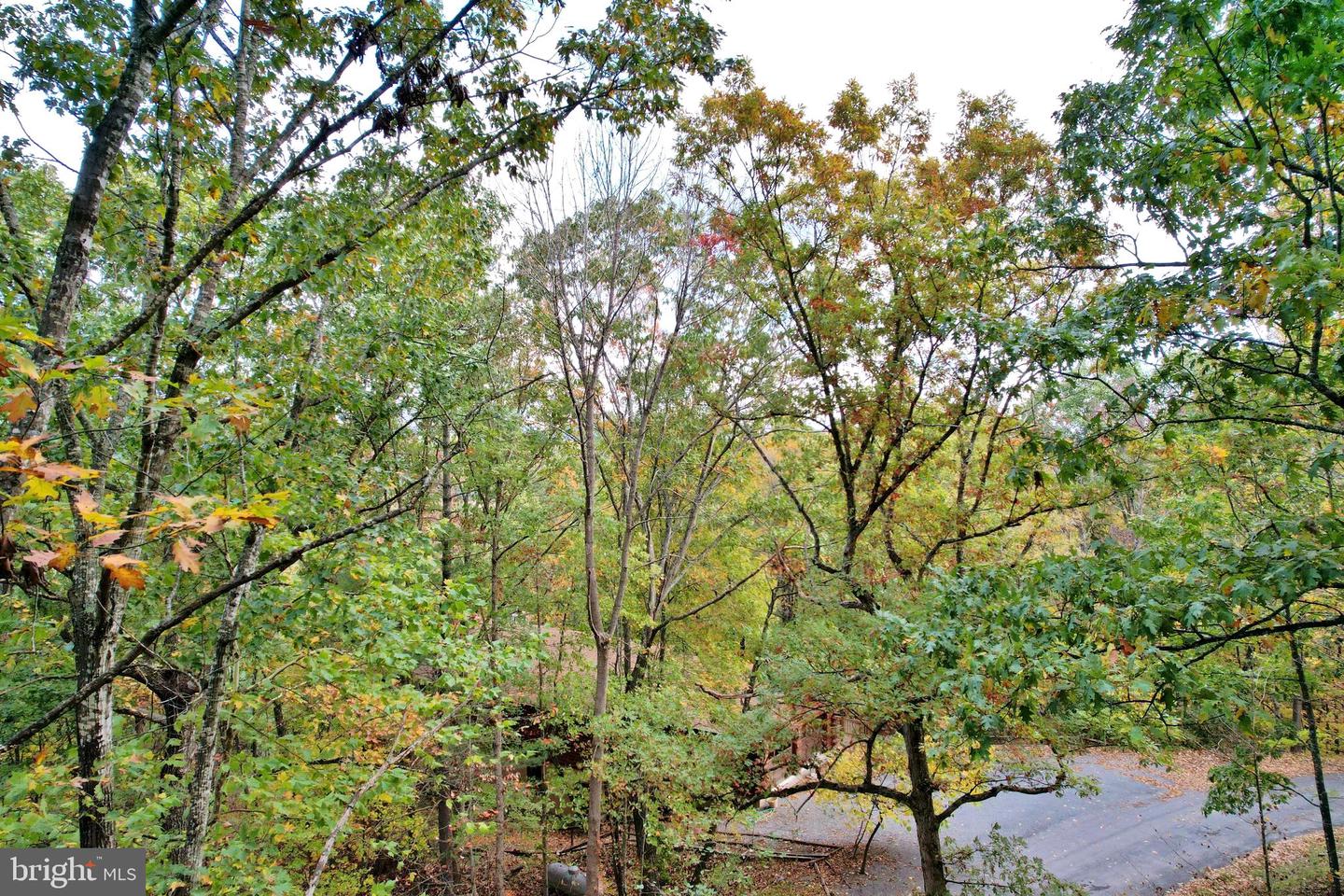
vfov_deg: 57.2
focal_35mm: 22
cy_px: 448
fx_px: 821
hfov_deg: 78.6
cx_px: 672
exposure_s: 1/320
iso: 110
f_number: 2.8
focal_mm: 8.38
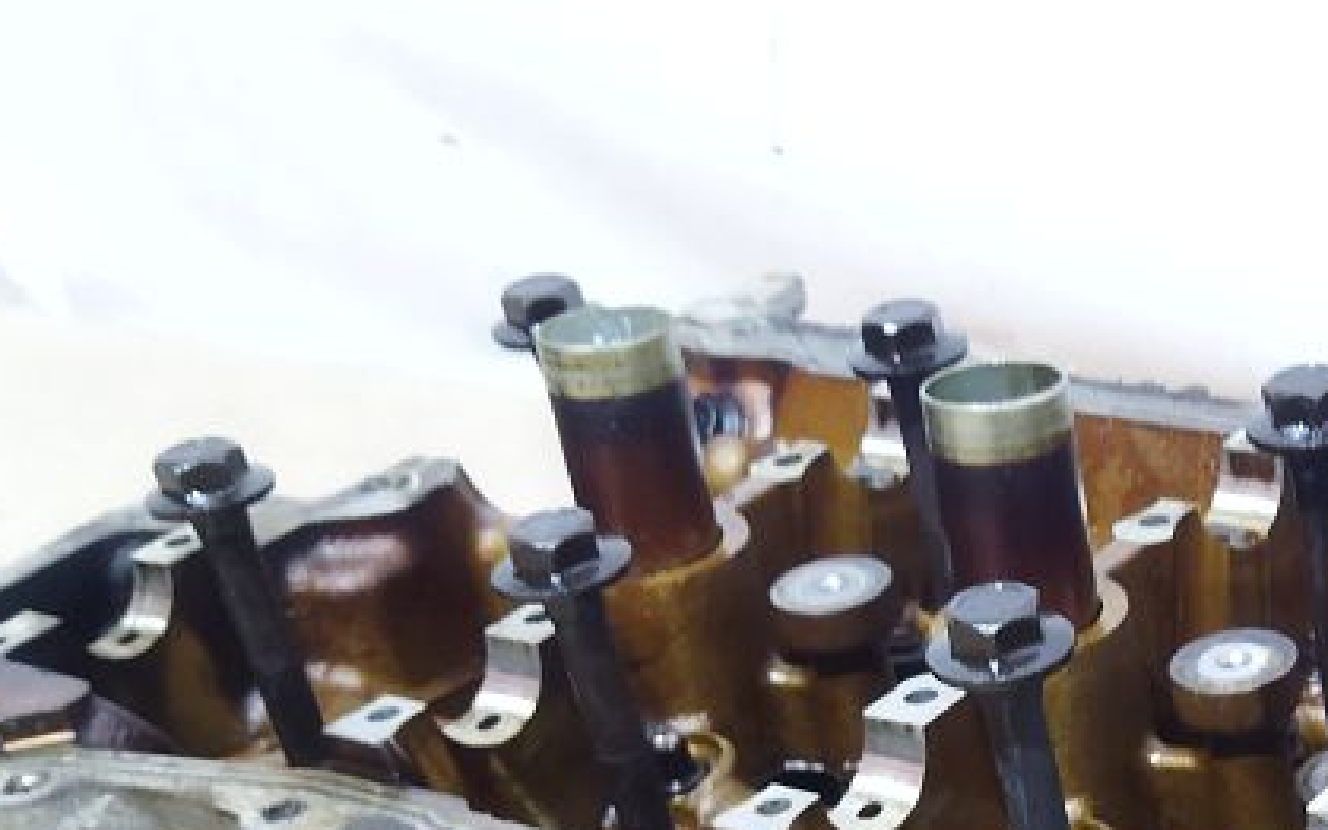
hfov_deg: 23.9
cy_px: 1185
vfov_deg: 15.0
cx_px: 1401
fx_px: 2968
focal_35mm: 82
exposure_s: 1/25
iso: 334
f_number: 1.79
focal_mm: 4.71
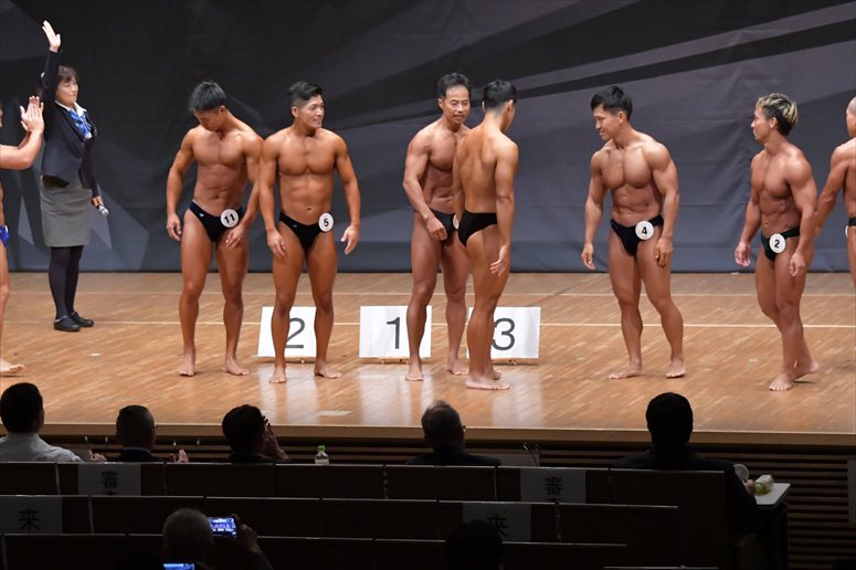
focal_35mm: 168
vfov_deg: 8.2
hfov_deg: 12.2
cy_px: 285
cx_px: 428
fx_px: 3993
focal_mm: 112
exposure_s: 1/400
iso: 8000
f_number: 5.6
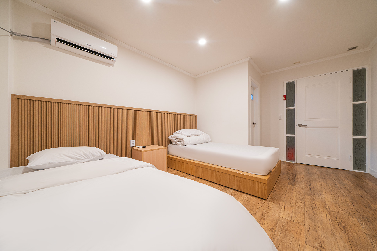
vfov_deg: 90.0
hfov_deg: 112.6
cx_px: 188
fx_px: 126
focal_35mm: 12
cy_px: 126
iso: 200
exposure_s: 1/2
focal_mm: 12
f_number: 10
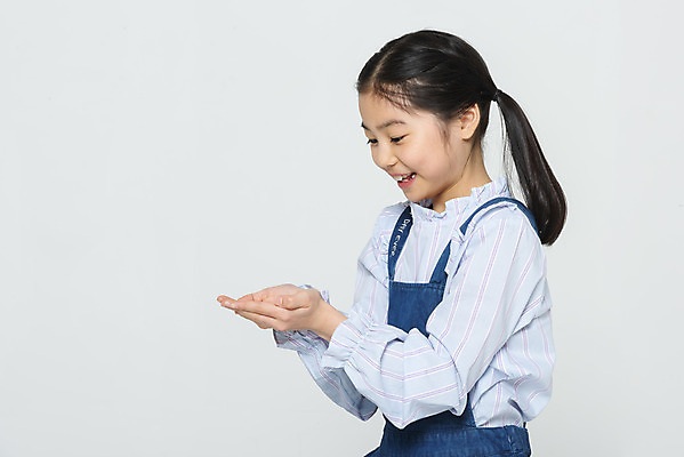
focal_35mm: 120
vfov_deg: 11.4
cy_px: 228
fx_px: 2281
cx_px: 342
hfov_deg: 17.1
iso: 100
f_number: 14
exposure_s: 1/125
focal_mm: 120
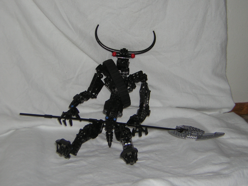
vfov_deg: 25.2
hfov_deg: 33.2
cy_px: 93
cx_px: 124
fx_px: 416
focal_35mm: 58
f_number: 3.3
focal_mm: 7.6
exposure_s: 1/60.1
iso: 50
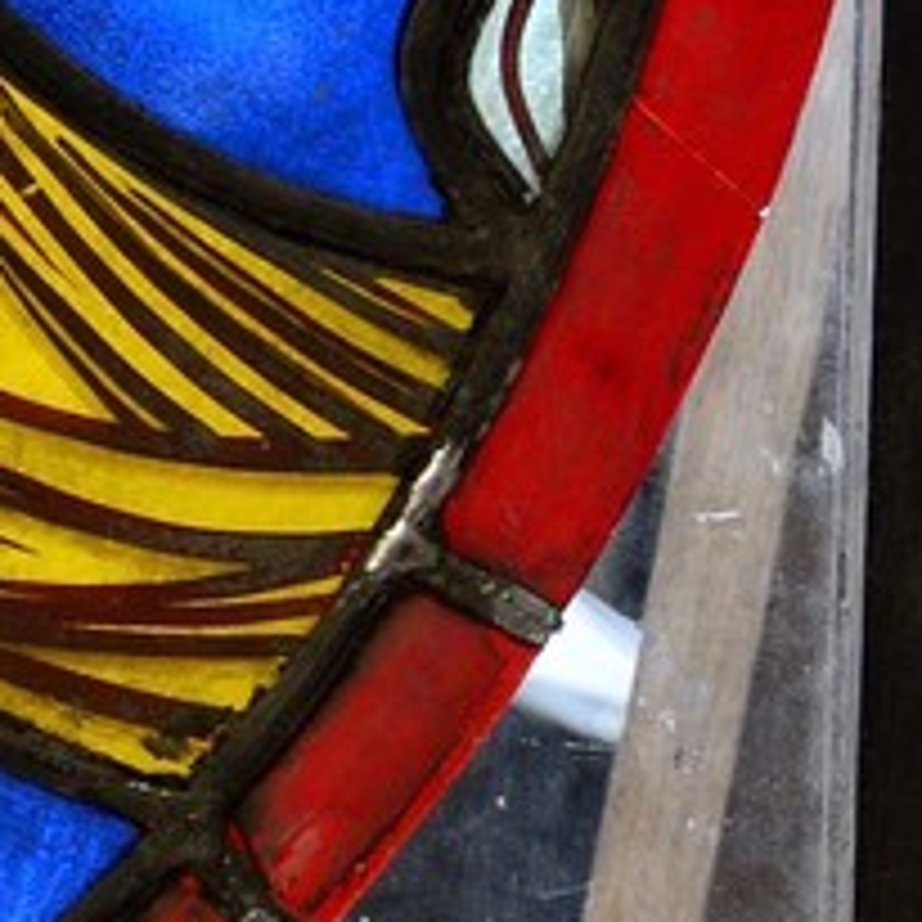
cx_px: -2492
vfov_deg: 10.6
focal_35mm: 159
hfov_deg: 8.0
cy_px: -463
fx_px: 4791
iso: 800
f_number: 5.6
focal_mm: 24
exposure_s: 1/25
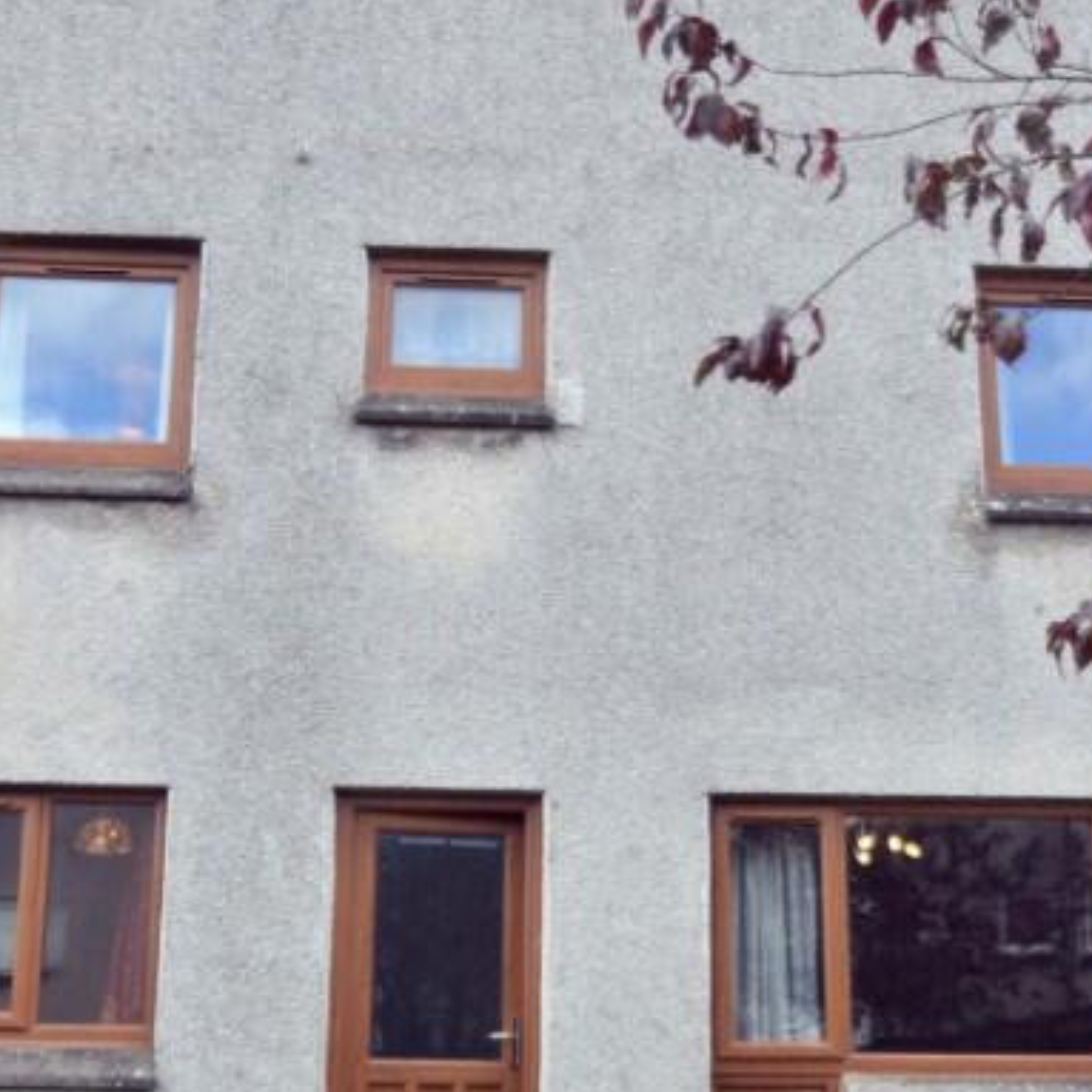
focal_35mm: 51
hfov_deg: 33.3
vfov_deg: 33.3
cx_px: 542
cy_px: 577
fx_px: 1825
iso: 100
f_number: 4.5
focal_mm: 15
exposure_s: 1/200
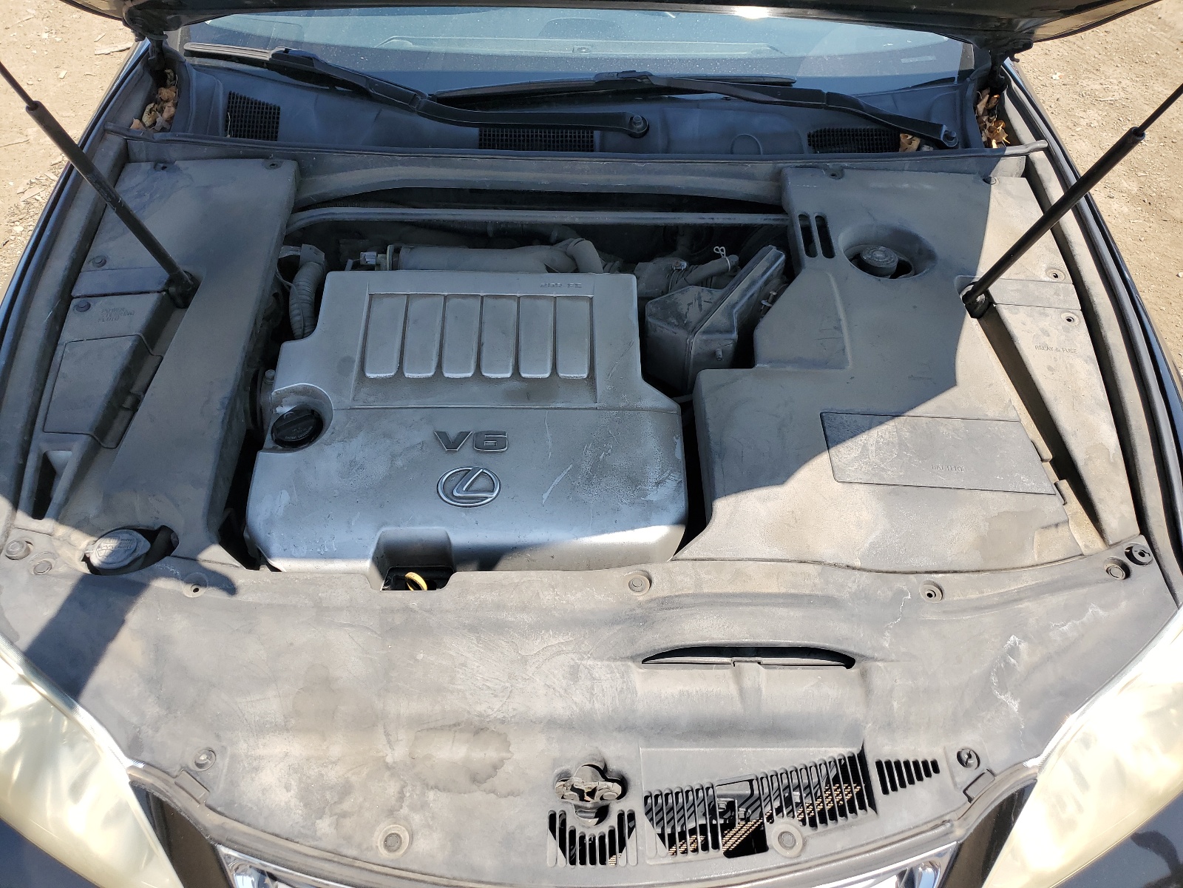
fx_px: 889
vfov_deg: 53.1
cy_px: 444
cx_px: 592
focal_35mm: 26
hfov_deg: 67.3
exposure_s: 1/1111
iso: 50
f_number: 1.5
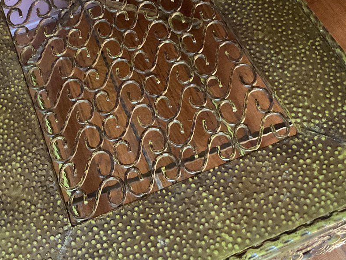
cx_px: 135
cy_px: 85
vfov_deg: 25.9
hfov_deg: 34.2
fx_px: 560
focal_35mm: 56
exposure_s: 1/30
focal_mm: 3
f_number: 1.8
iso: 500
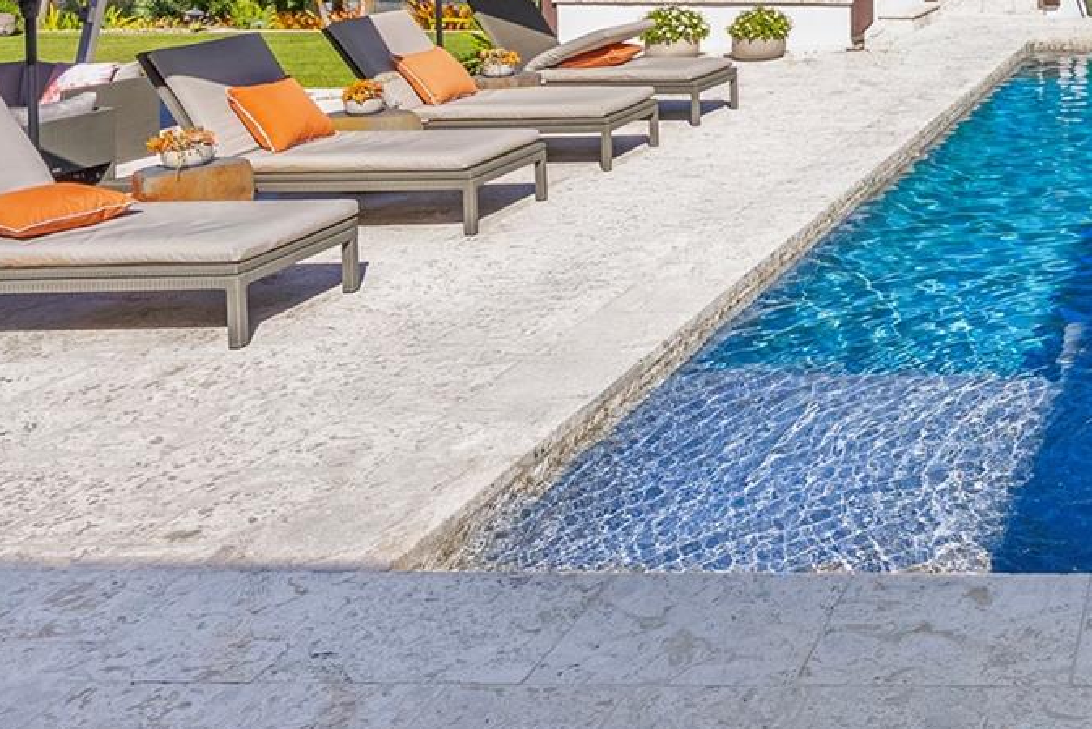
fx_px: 1153
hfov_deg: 39.9
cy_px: -94
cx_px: 1236
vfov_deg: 30.9
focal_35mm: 38
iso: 200
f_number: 8
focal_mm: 16
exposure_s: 1/500
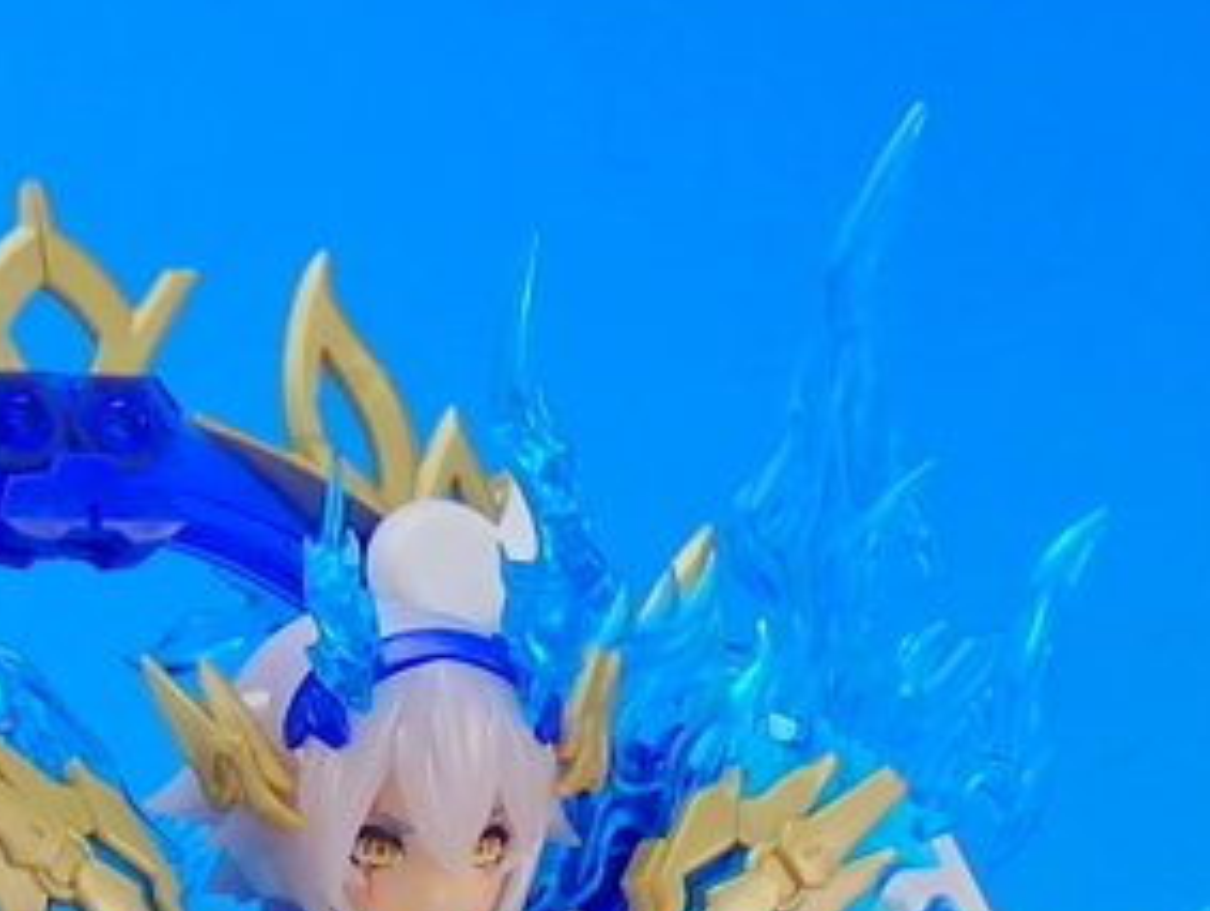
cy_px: 1454
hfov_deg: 8.5
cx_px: -855
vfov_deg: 6.5
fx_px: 7840
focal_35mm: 224
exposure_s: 1/25
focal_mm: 11.09
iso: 100
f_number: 3.6
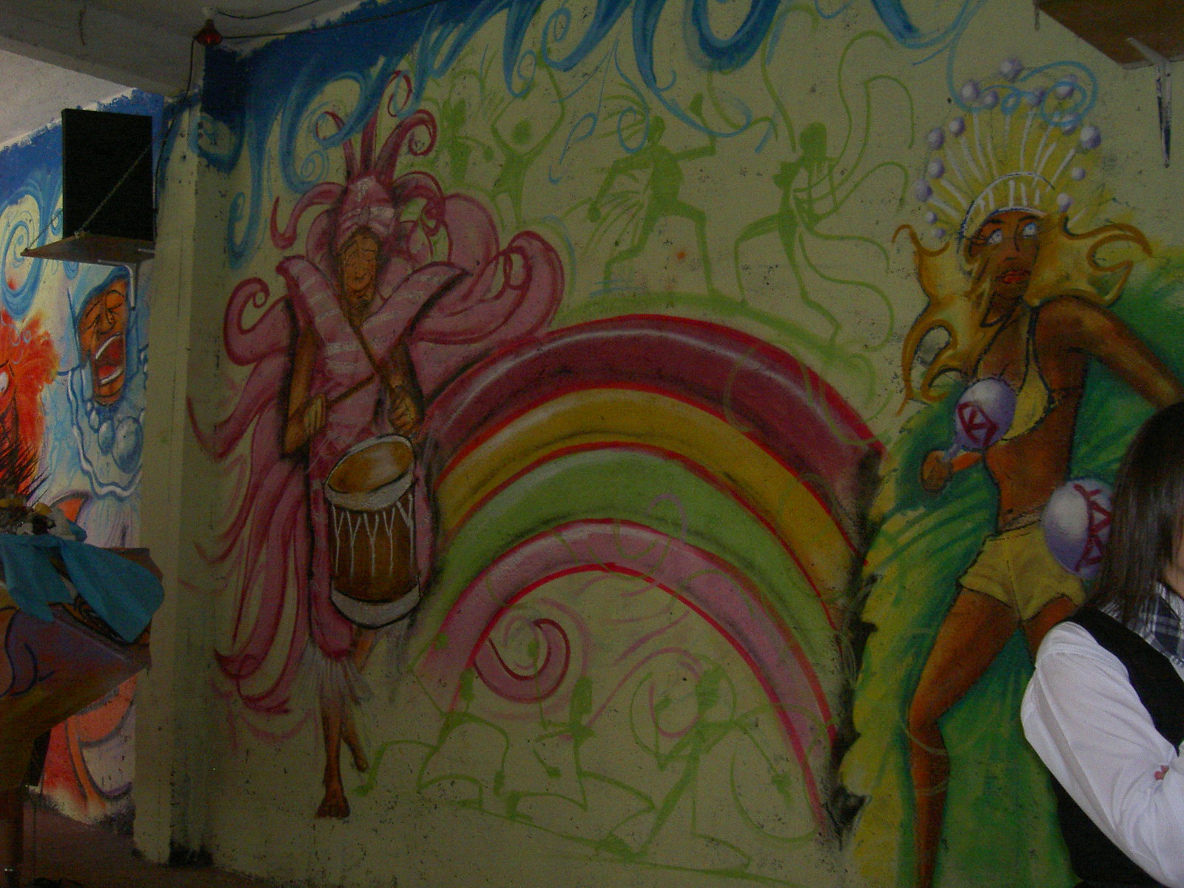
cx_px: 592
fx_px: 1334
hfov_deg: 47.9
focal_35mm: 39
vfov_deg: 36.8
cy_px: 444
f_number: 2.8
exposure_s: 1/59.5
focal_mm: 8
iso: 100
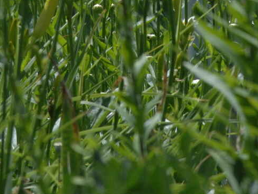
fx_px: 15663
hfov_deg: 0.9
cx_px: 111
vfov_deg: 0.7
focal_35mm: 2101
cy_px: -117
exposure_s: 1/640
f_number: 12
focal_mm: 400
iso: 400
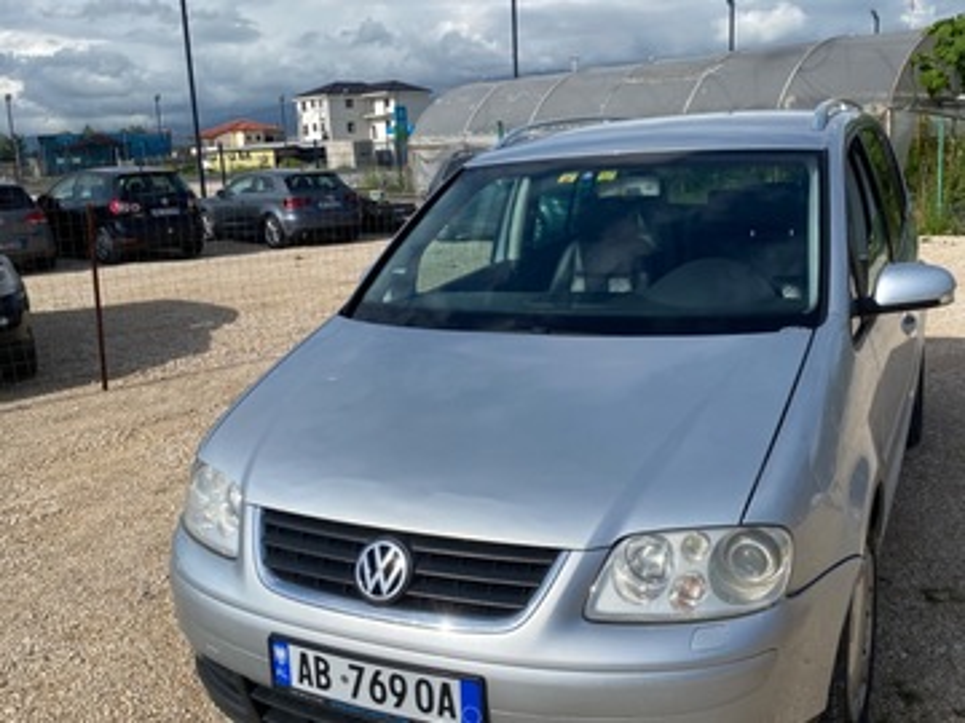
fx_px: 725
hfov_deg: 67.3
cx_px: 482
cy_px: 362
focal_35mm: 26
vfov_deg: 53.1
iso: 32
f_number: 1.8
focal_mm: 4.25
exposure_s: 1/5025
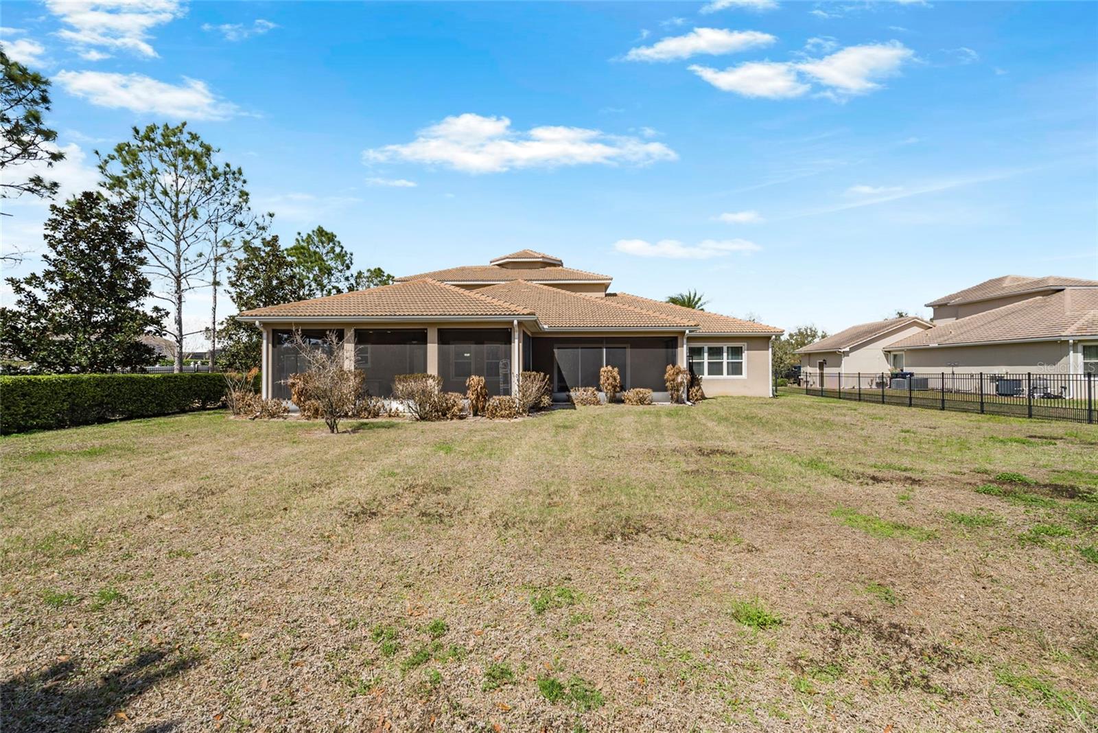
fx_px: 488
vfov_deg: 73.8
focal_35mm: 16
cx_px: 549
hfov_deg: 96.7
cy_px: 366
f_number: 9
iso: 80
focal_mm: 16
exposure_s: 1/250
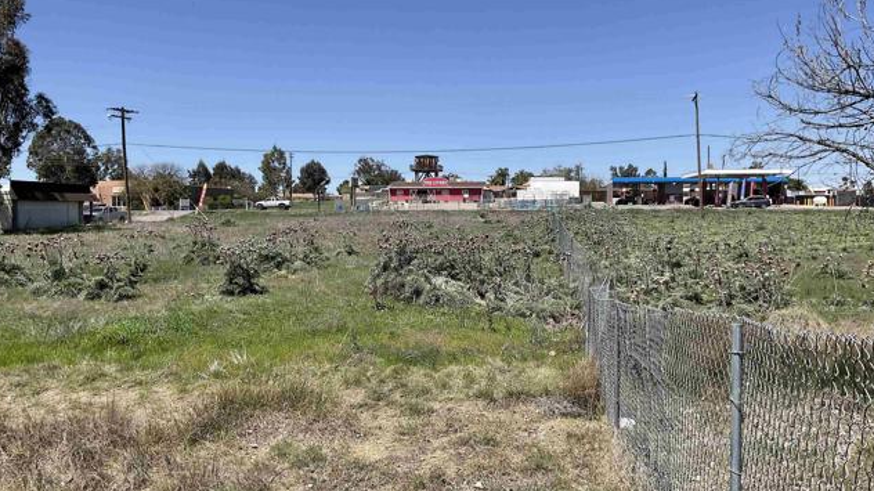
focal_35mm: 32
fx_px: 741
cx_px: 436
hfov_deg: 61.0
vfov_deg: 36.6
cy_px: 234
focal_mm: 3
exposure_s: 1/2227
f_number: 1.8
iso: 20
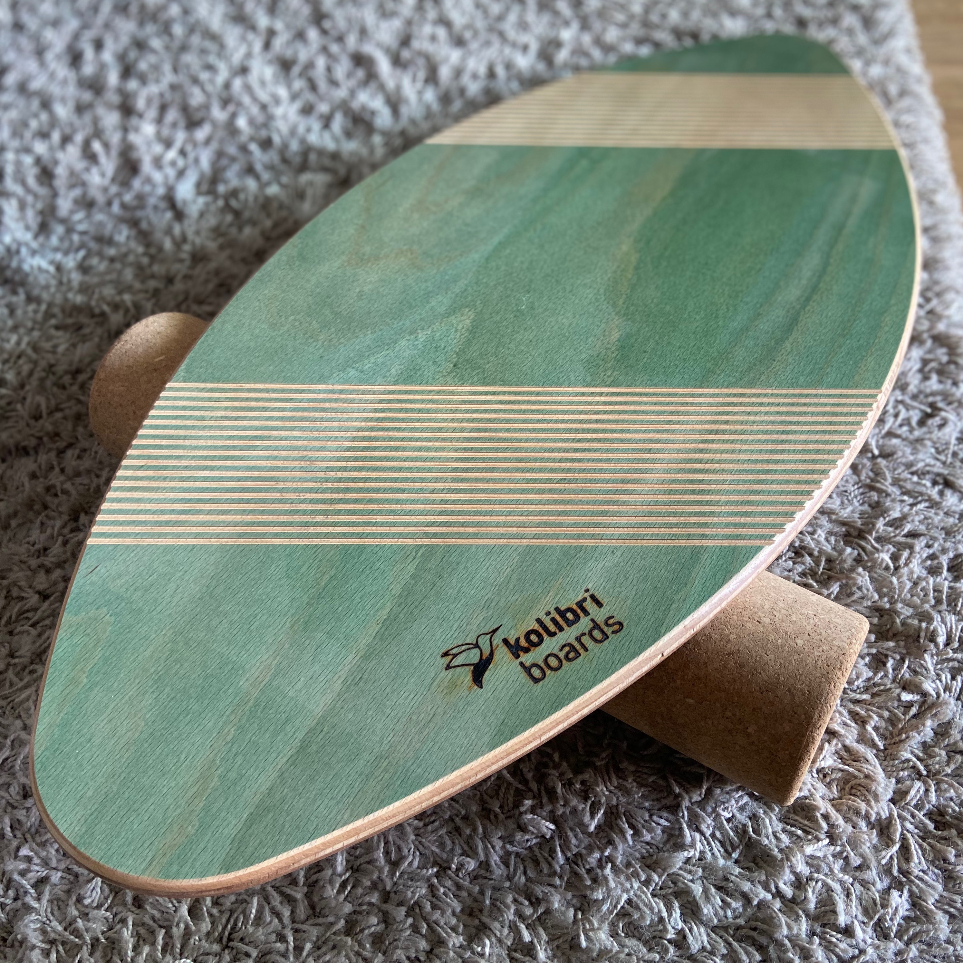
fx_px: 976
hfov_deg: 52.3
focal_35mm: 31
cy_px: 478
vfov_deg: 52.5
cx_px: 564
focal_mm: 4.25
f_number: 1.8
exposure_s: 1/70
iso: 125
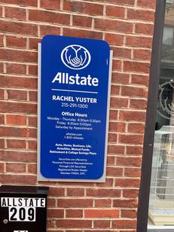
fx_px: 255
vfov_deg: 47.6
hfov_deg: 37.4
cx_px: 114
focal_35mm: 38
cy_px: 166
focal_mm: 4.25
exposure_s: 1/126
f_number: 1.8
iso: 25
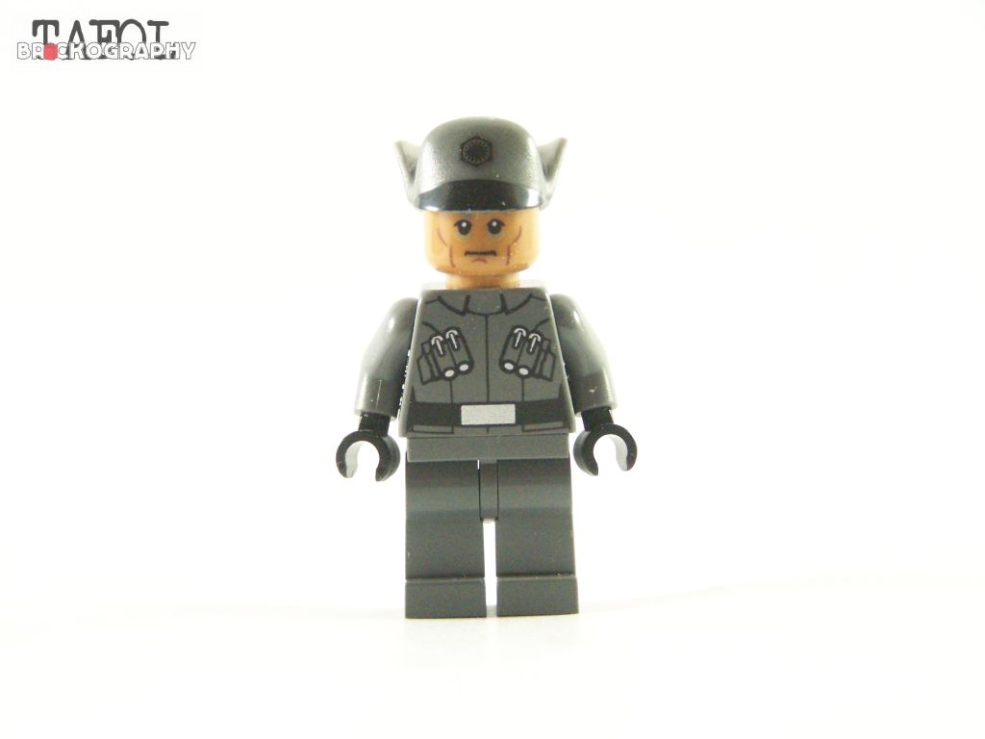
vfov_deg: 14.1
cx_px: 492
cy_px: 370
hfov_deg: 18.7
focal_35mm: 105
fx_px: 2988
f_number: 3.2
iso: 400
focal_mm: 17.5
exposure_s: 1/60
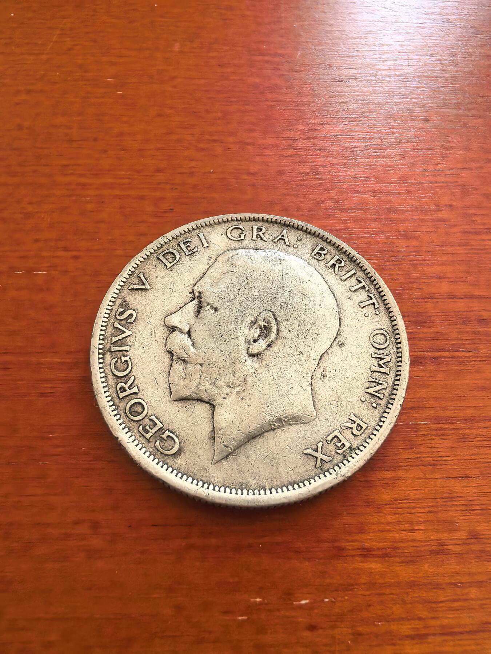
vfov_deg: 71.6
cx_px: 246
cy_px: 327
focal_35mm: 24
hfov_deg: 56.8
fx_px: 454
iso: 100
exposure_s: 1/50
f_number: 2.2
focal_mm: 1.68
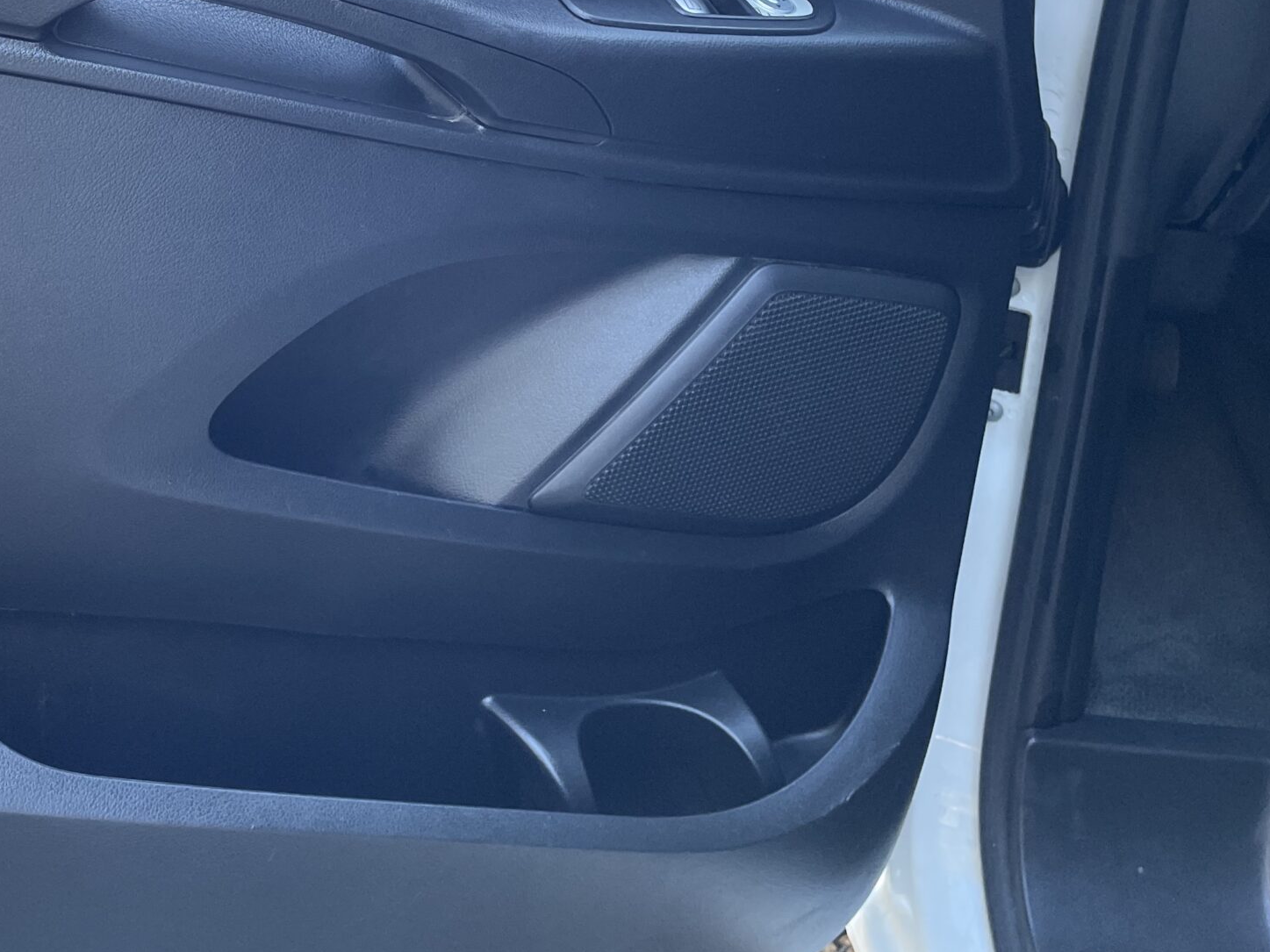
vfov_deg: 30.4
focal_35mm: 46
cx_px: 263
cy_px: 132
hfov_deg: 39.7
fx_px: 1688
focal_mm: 4.2
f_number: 1.6
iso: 125
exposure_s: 1/121
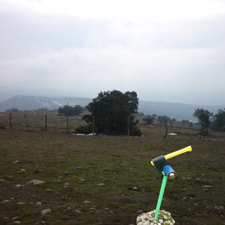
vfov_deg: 42.8
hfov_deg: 42.6
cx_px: 138
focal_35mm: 39
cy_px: 112
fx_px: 287
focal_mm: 5.5
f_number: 2.8
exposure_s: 1/800
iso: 80
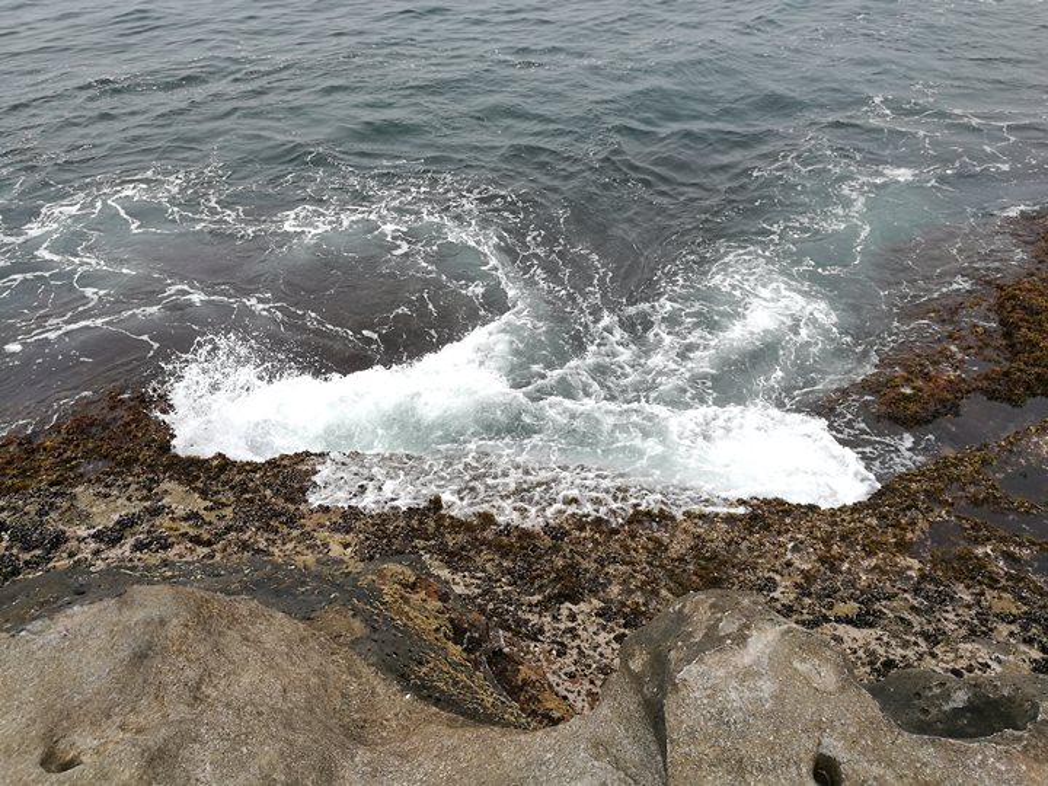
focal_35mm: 27
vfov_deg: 51.4
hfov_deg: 65.3
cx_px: 524
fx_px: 817
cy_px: 393
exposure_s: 1/590
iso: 50
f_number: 2.2
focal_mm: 4.5
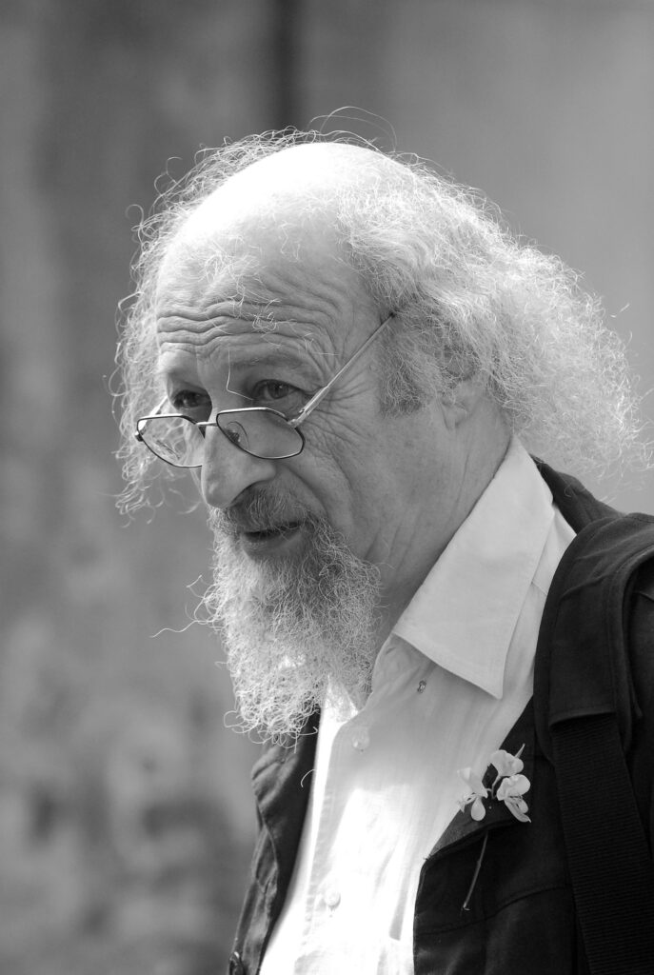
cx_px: 327
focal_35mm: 255
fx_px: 6918
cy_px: 488
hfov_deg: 5.4
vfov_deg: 8.1
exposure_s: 1/350
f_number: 5.6
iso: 800
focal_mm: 170
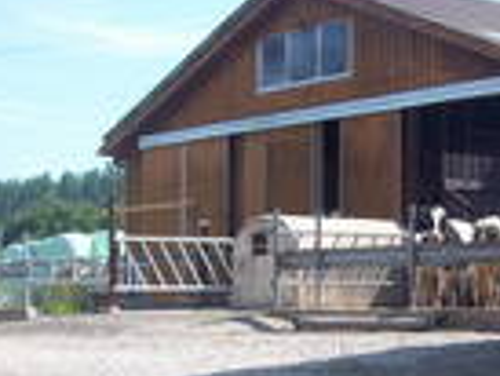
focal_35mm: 105
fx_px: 1518
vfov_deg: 14.1
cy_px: 288
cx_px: 533
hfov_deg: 18.1
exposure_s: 1/261
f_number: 4.8
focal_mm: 6
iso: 80
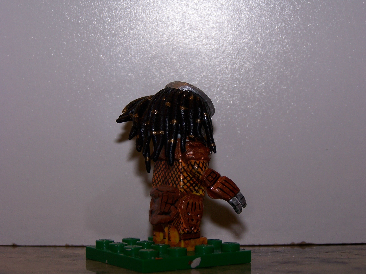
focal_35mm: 82
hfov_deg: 23.8
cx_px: 183
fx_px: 867
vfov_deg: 18.0
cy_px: 137
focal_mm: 13.7
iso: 80
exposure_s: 1/80
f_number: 3.2
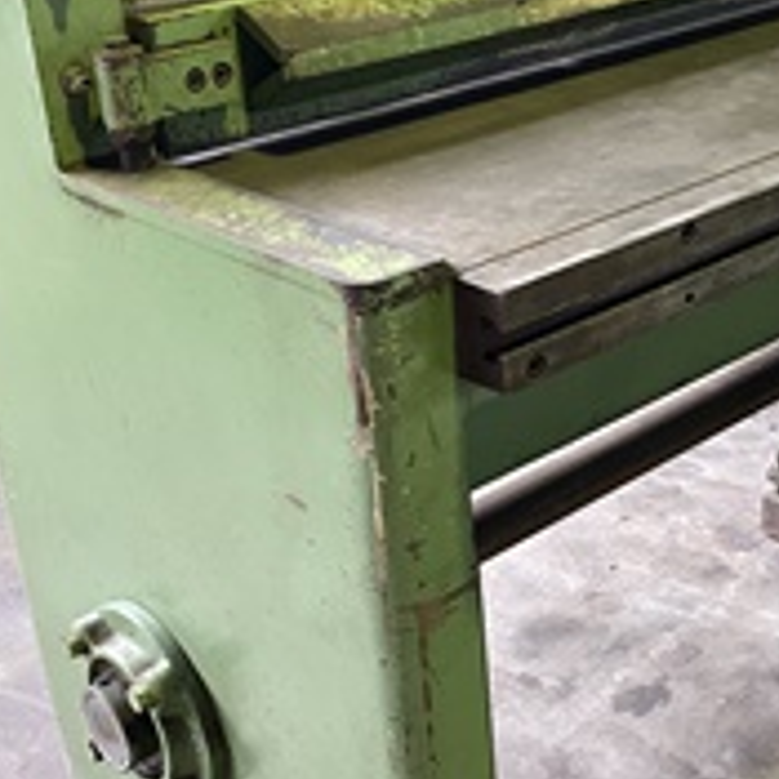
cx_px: 663
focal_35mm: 59
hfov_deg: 28.2
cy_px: 401
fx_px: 1502
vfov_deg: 29.1
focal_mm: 4.25
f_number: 1.8
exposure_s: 1/50
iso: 320
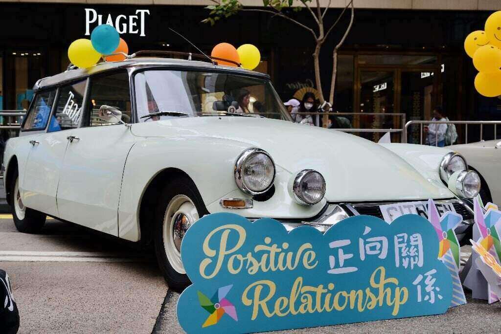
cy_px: 167
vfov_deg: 29.3
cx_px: 250
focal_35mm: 46
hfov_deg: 42.7
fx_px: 640
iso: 250
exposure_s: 1/160
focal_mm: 46
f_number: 5.6
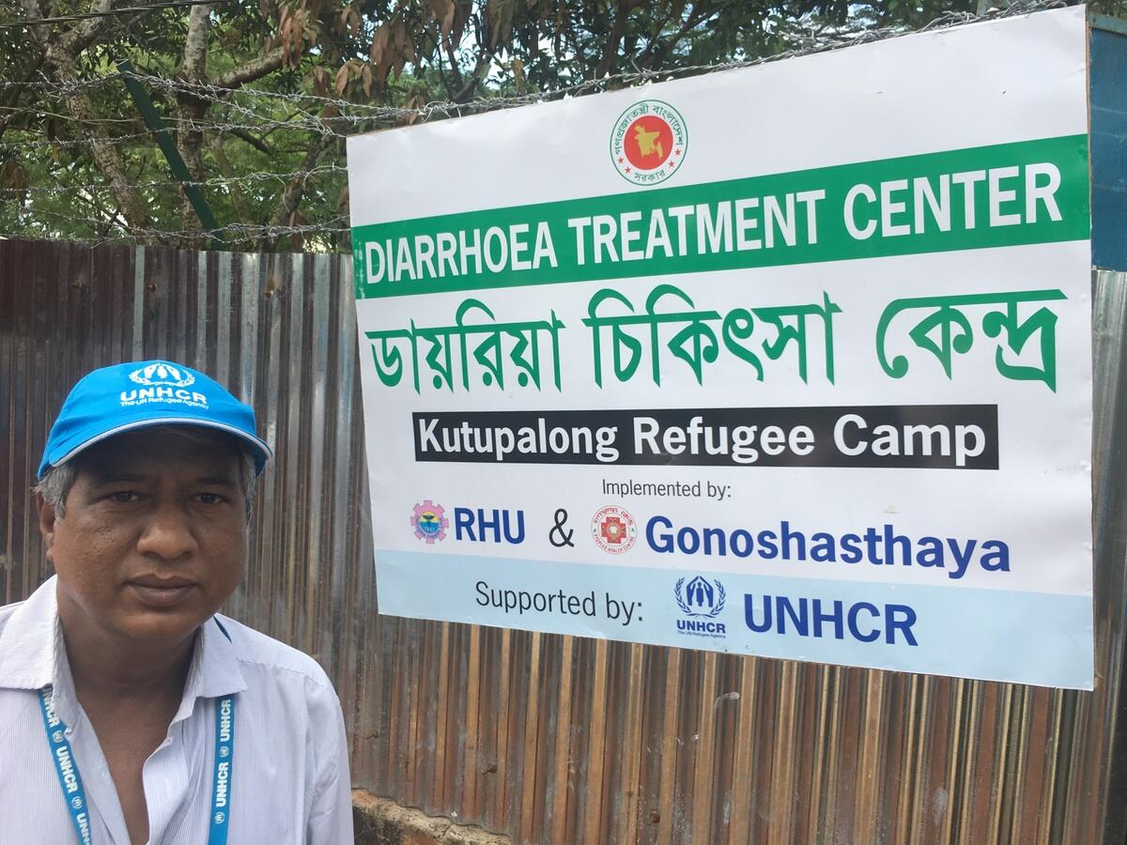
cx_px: 564
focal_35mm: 29
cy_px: 422
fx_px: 944
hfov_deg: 61.7
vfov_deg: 48.2
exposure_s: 1/225
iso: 25
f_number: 2.2
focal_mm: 4.15
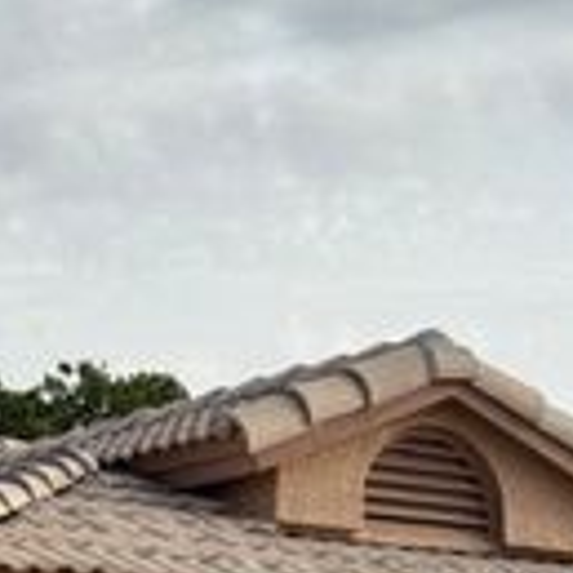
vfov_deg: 10.5
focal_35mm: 164
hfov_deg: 10.6
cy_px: 722
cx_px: 107
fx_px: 3071
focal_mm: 6.76
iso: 80
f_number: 1.78
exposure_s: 1/4098
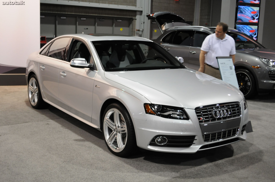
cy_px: 91
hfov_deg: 43.6
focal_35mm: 45
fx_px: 343
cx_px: 138
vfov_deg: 29.8
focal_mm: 30
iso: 800
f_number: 4.5
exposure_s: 1/30
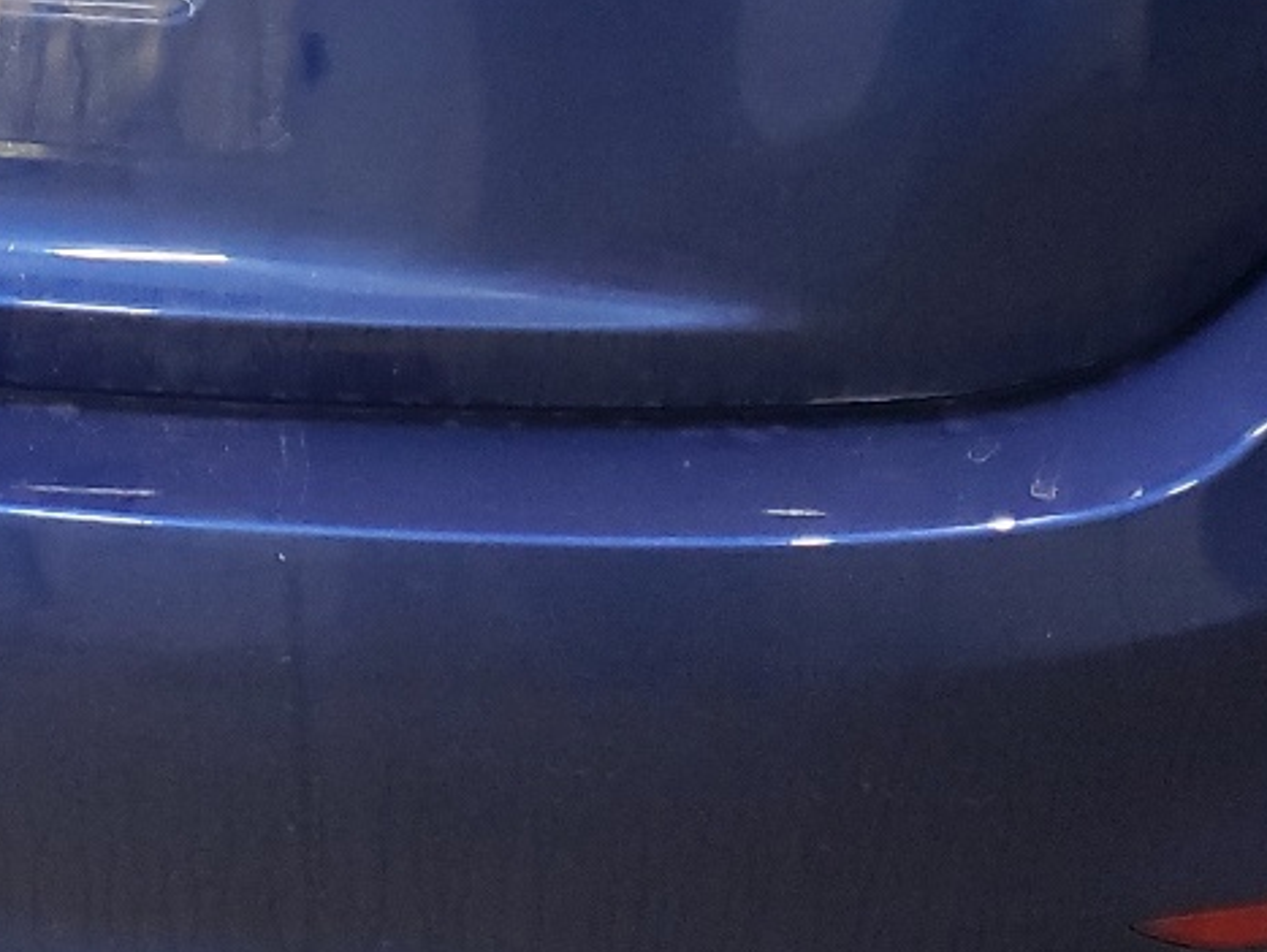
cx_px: 90
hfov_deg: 21.4
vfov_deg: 16.0
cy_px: -190
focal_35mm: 89
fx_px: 3260
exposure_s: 1/40
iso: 315
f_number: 1.5
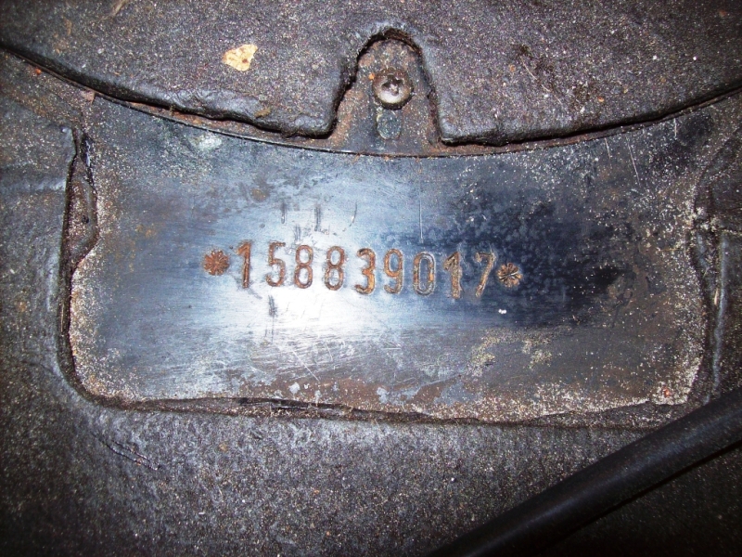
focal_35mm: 36
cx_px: 371
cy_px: 278
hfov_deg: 51.4
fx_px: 772
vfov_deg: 39.7
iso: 80
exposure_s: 1/64
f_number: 2.7
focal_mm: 6
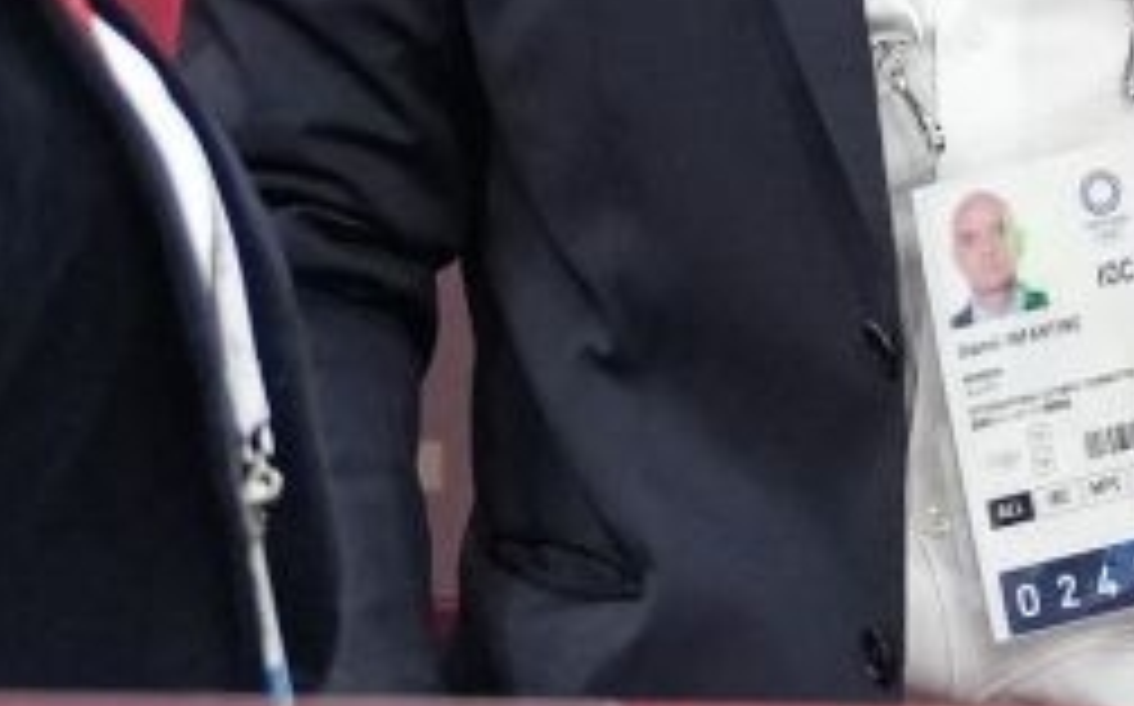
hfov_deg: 2.0
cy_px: -72
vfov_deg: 1.2
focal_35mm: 1071
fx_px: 33070
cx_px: 855
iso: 3200
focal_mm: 147
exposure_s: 1/1000
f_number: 2.8
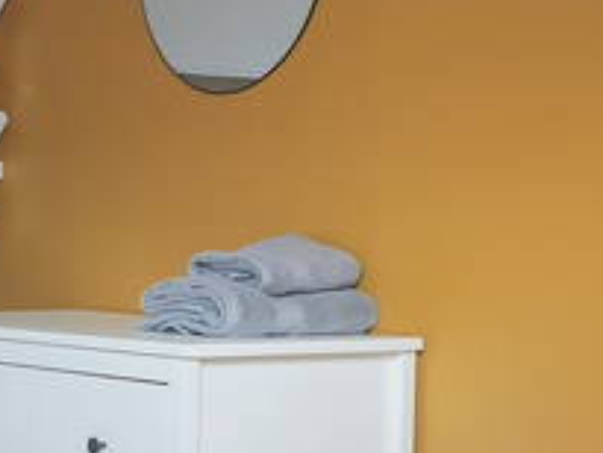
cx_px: -106
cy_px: 321
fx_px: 1813
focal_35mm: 104
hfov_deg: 18.0
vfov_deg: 14.2
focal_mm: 3.95
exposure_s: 1/50
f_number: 1.8
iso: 64
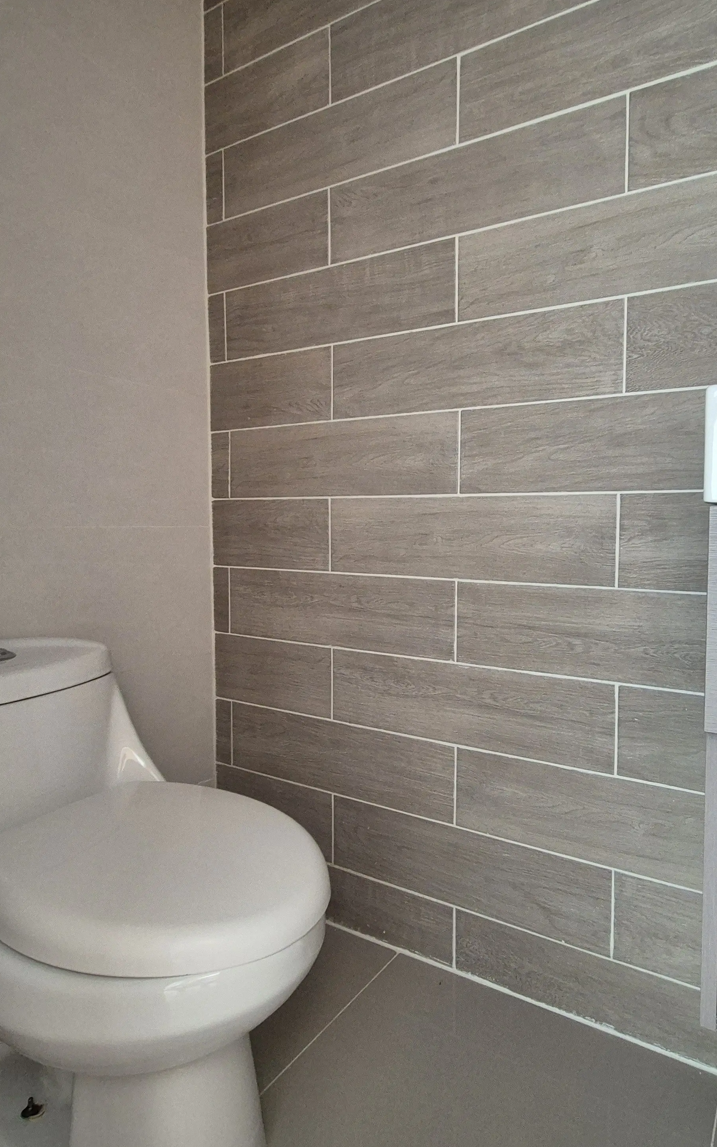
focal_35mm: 19
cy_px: 566
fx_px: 594
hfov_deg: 61.6
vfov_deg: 88.0
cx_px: 438
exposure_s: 1/60
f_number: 2.2
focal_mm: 2.2
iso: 1000
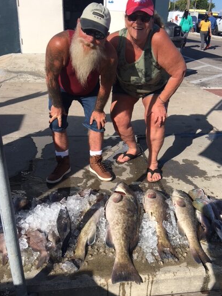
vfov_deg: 53.9
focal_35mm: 34
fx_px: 291
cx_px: 128
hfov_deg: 41.7
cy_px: 161
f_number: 2.2
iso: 25
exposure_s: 1/1876
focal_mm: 4.15
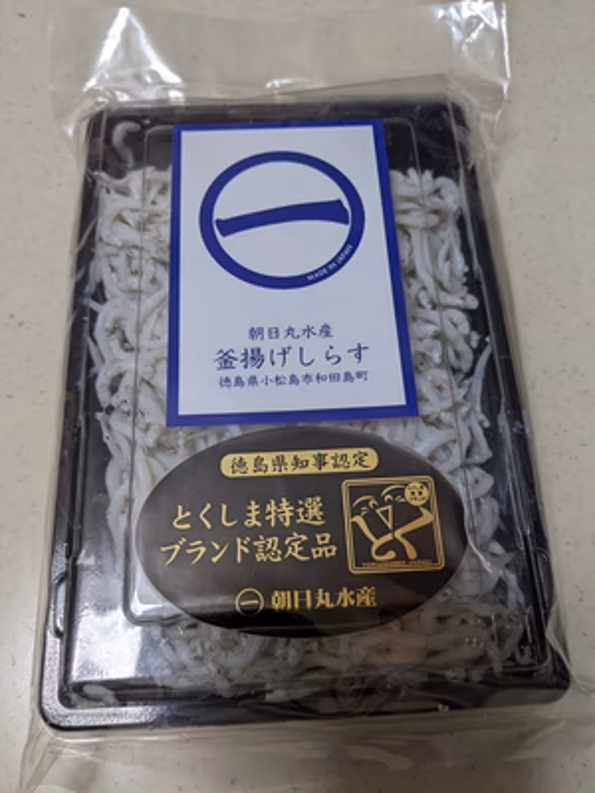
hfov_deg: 51.4
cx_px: 298
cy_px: 396
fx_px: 619
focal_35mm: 27
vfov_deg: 65.3
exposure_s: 1/120
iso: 77
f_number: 1.73
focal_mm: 4.38
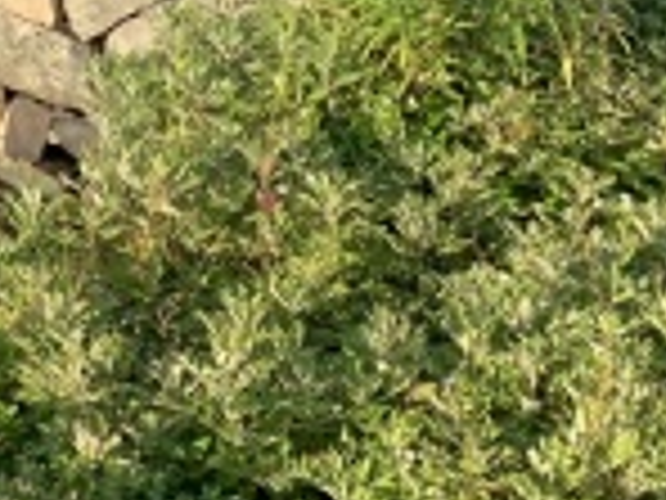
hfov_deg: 19.4
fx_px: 1693
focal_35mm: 88
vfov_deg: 15.2
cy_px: -304
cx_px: -338
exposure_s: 1/796
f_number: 1.8
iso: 25
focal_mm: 4.25
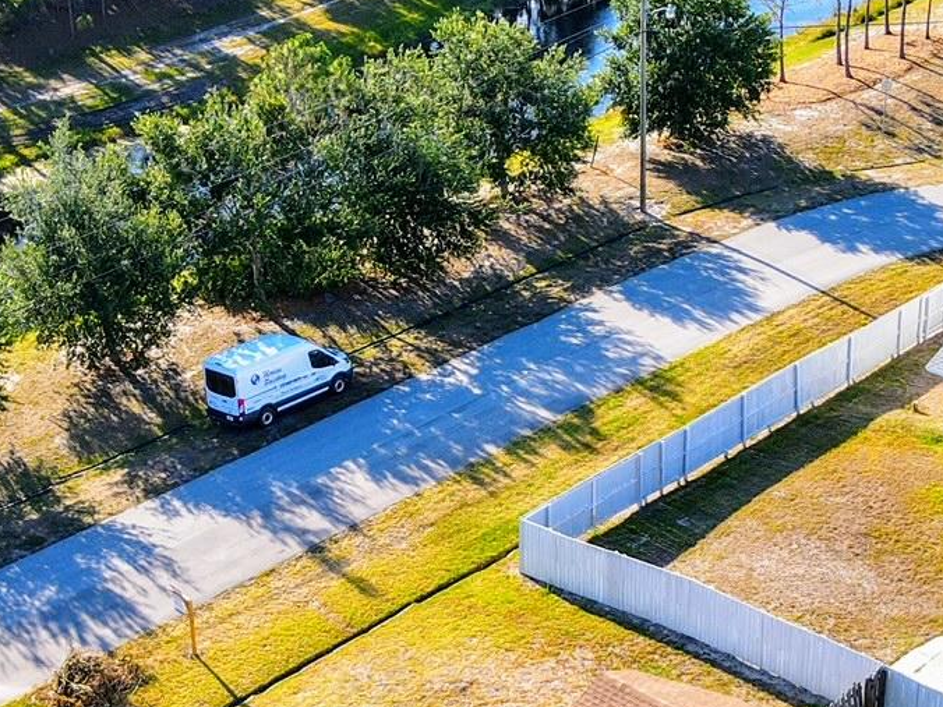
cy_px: 456
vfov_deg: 20.7
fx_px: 1934
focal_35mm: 71
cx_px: 538
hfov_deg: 27.4
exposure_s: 1/240
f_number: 2.8
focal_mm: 4.5
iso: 100
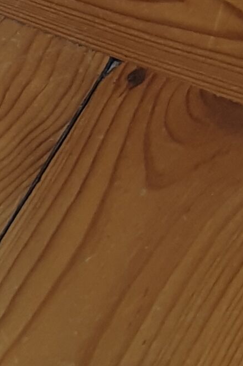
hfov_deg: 8.0
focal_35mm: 167
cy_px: -423
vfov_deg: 10.9
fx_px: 1692
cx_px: -158
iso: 80
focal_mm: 4.3
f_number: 2.4
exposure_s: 1/50
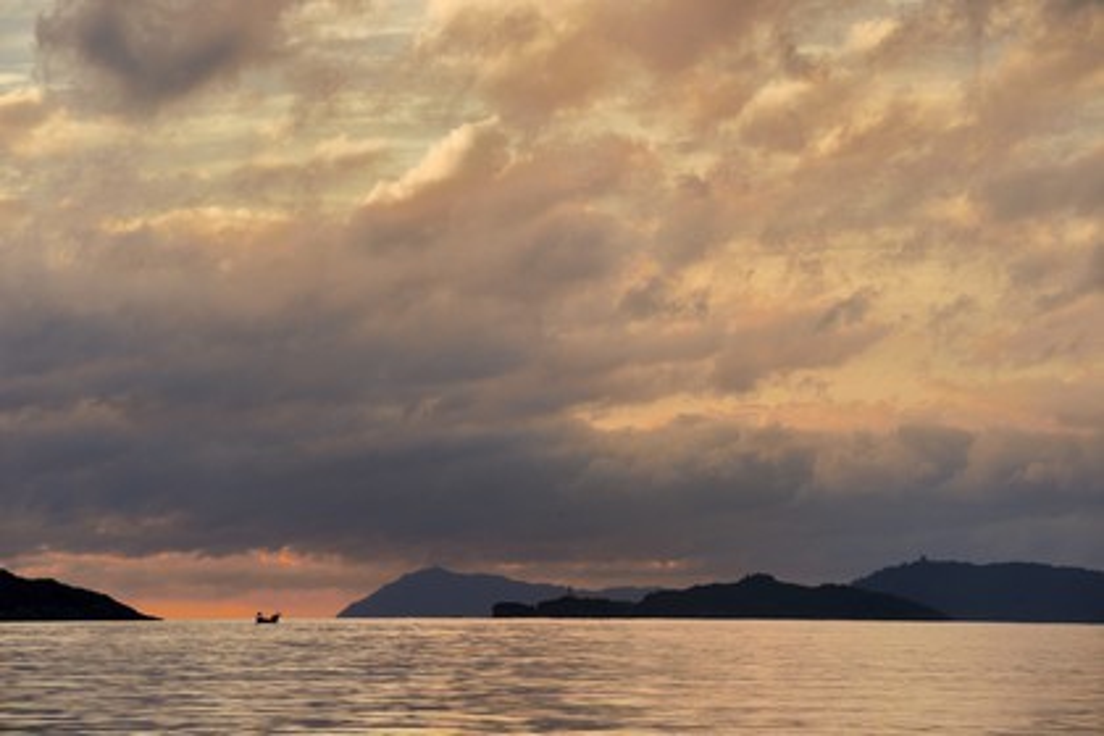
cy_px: 368
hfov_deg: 12.5
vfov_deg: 8.3
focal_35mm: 165
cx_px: 552
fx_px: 5060
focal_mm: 165
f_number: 10
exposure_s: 1/320
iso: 400
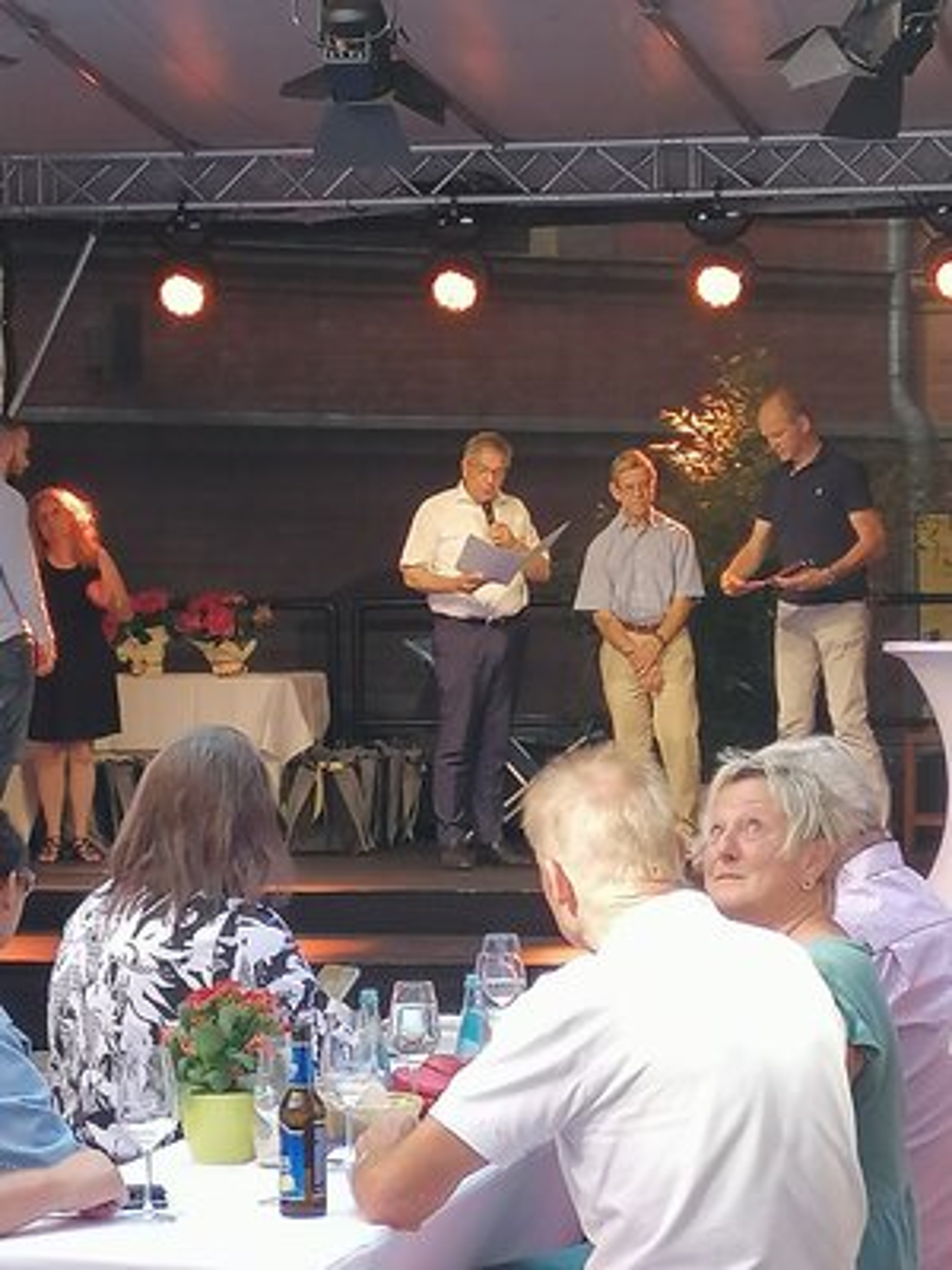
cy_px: 635
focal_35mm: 109
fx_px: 3997
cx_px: 476
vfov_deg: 18.0
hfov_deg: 13.6
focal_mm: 4.75
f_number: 1.8
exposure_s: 1/50
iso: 64
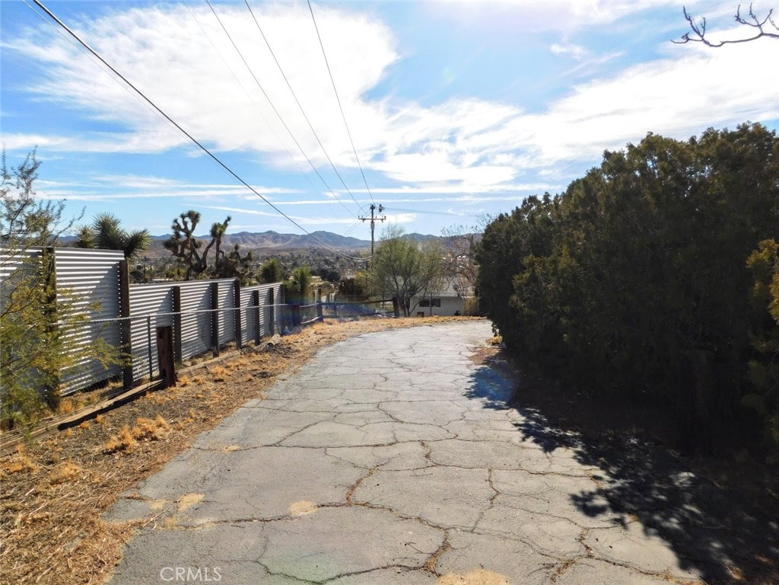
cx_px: 390
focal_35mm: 23
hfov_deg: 73.9
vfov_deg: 58.9
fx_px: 518
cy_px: 292
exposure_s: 1/800
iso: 125
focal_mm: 4
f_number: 6
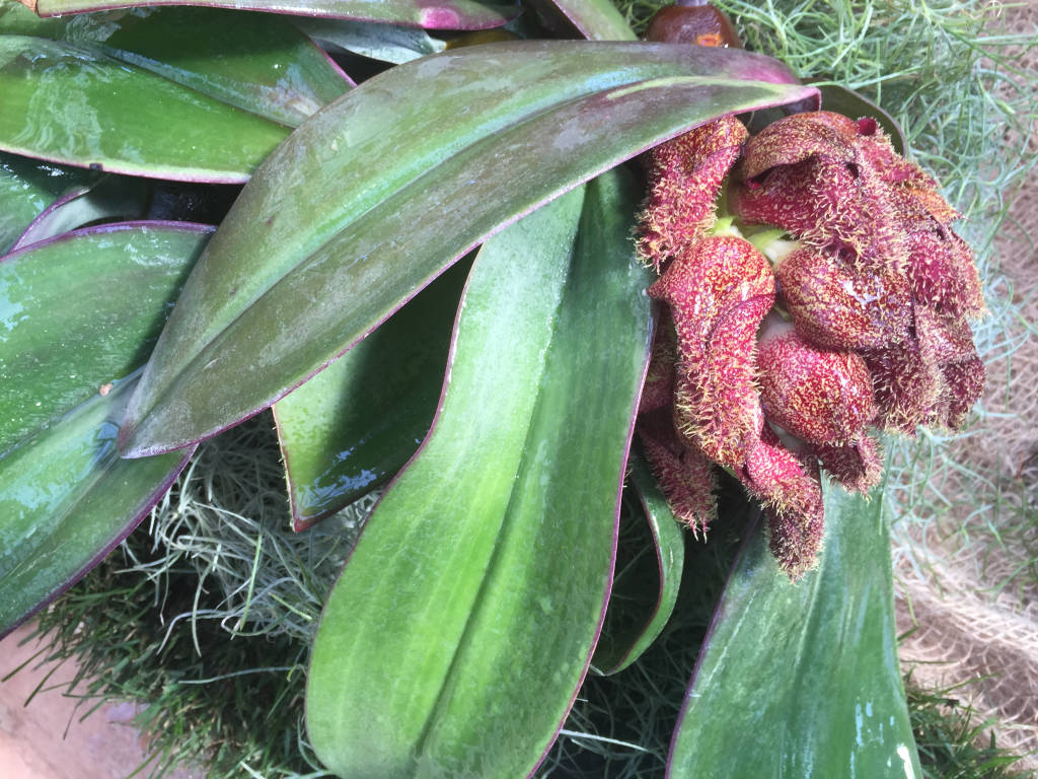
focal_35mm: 29
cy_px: 390
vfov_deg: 48.2
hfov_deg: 61.7
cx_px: 519
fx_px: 870
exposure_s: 1/60
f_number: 2.2
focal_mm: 4.15
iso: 40
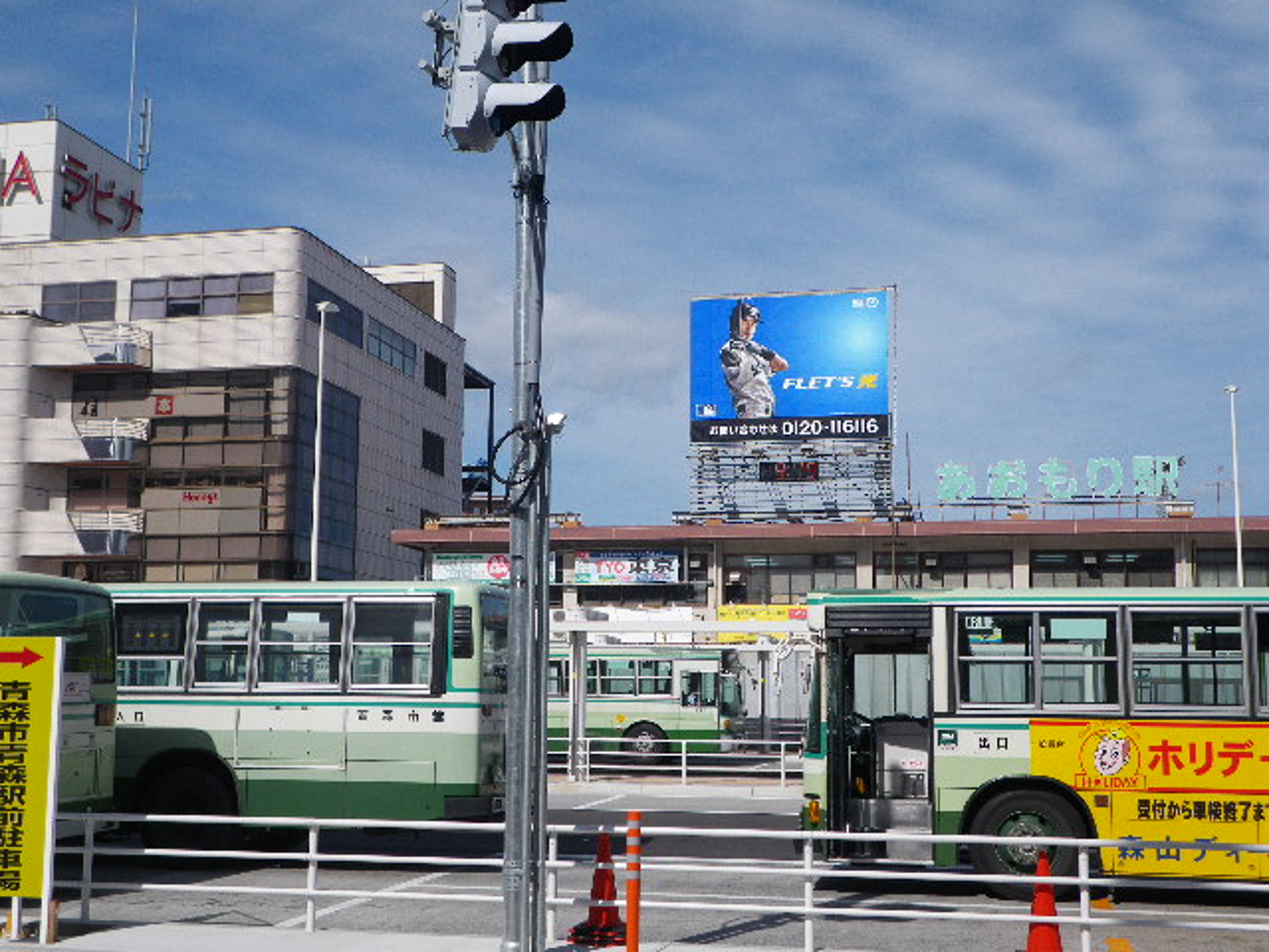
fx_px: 1686
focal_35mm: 46
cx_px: 634
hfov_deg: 41.2
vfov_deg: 31.5
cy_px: 476
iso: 64
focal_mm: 8.2
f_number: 8.8
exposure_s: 1/200
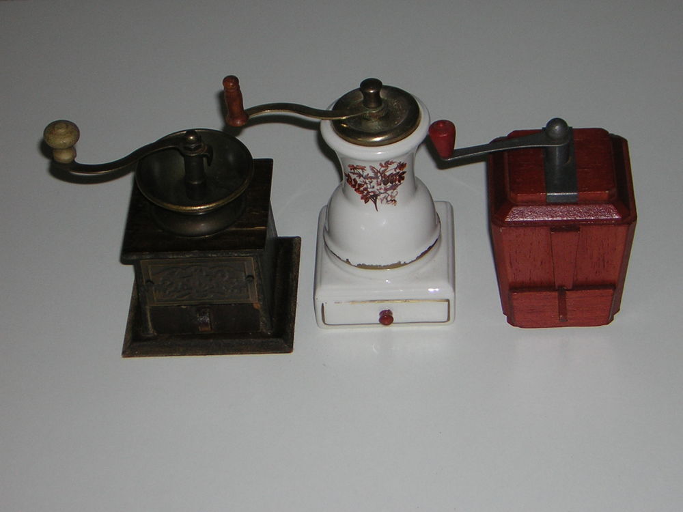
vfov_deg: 15.9
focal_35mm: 93
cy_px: 256
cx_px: 342
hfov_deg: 21.1
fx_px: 1835
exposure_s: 1/60.1
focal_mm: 12.1
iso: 50
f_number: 4.3
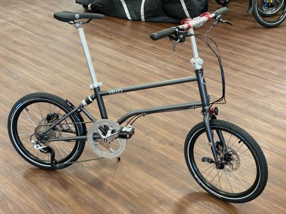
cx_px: 143
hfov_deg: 36.8
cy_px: 107
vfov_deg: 28.0
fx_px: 430
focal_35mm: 52
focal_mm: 6
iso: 200
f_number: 2
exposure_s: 1/50
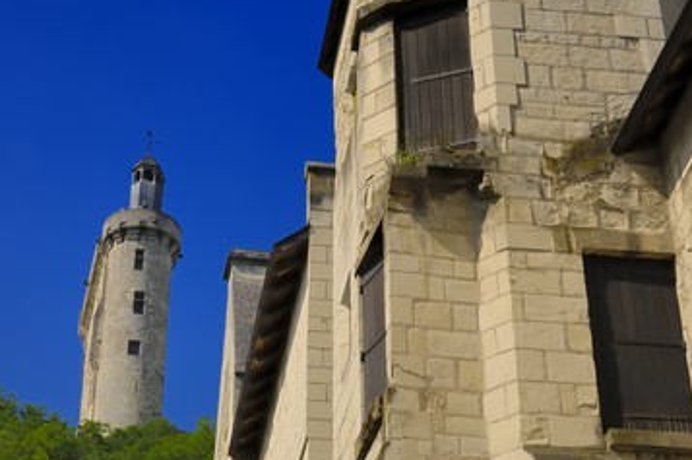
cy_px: 229
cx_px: 377
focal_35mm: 80
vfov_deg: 17.1
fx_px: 1528
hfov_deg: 25.5
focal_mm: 45
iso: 100
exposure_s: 1/160
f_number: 11
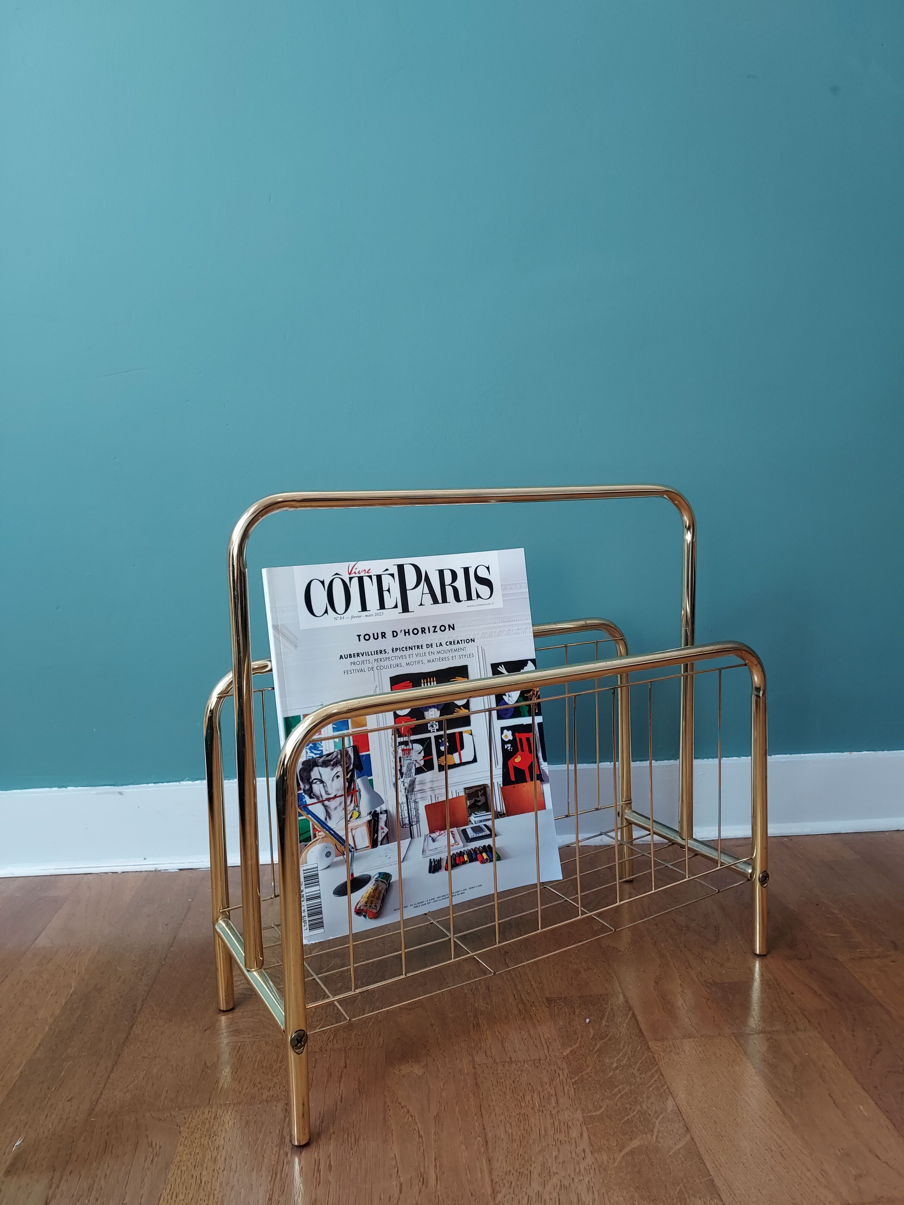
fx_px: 836
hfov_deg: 56.8
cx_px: 452
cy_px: 602
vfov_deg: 71.6
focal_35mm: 24
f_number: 1.8
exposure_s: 1/50
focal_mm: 4.6
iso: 125
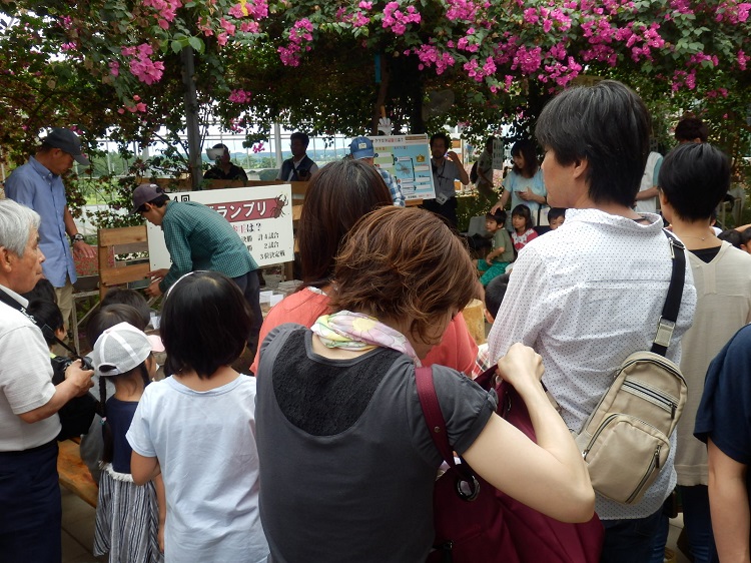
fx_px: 716
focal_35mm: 33
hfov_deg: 55.4
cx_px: 376
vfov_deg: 42.9
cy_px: 282
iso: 80
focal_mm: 6
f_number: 3.4
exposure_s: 1/160
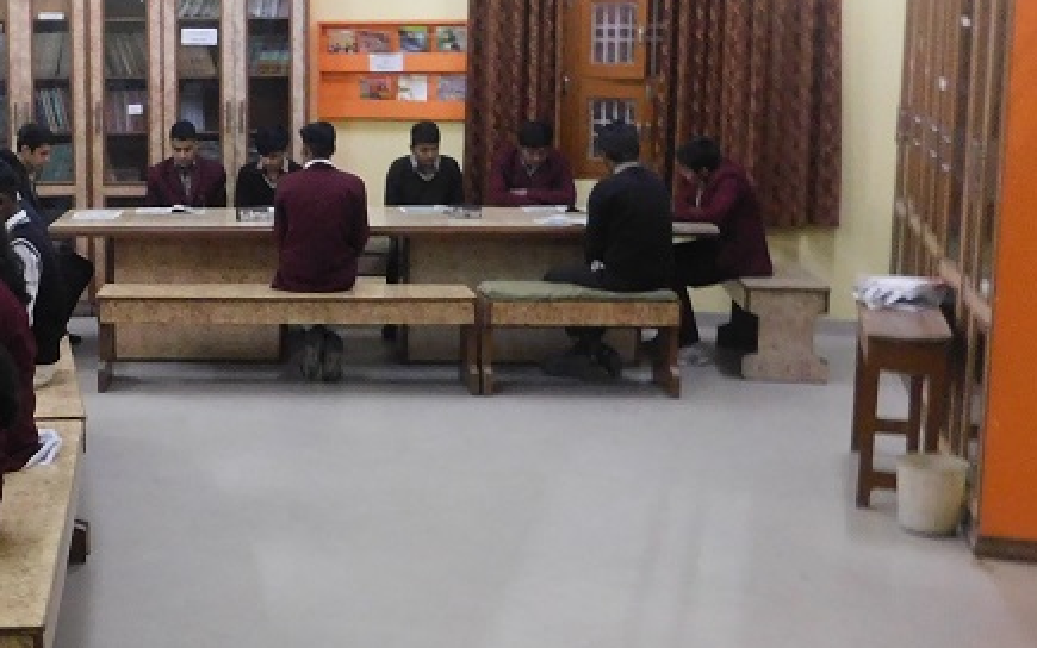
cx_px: 76
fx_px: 1583
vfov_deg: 23.1
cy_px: 257
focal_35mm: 56
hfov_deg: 34.0
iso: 400
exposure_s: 1/13
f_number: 3
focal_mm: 4
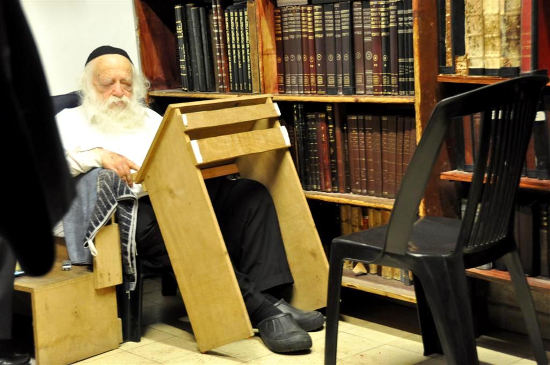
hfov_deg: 30.5
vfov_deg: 20.6
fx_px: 1007
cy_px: 182
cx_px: 275
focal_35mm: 66
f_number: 4.5
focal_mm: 44
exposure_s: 1/30
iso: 1400
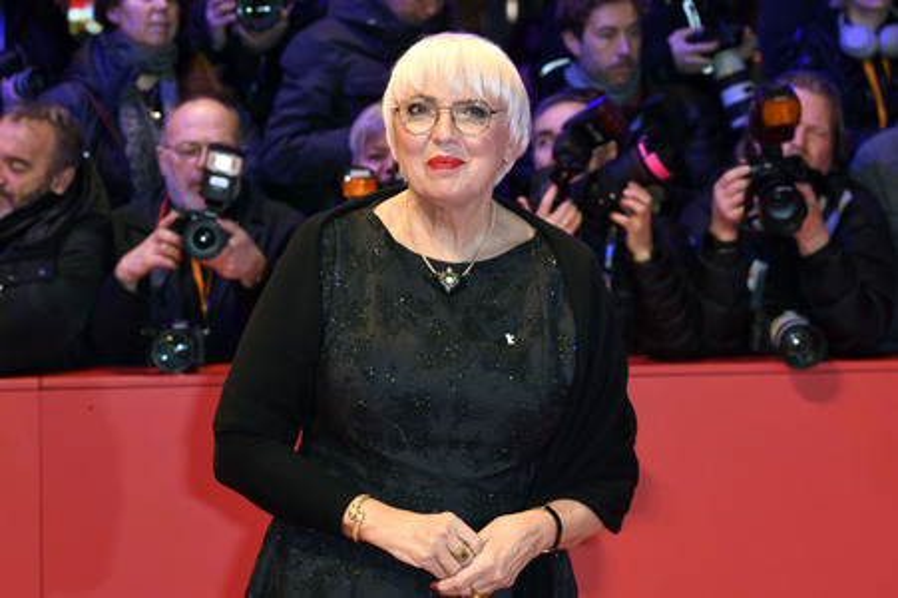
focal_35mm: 112
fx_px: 2792
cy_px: 299
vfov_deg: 12.2
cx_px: 449
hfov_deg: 18.3
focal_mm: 112
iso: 800
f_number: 8
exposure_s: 1/50
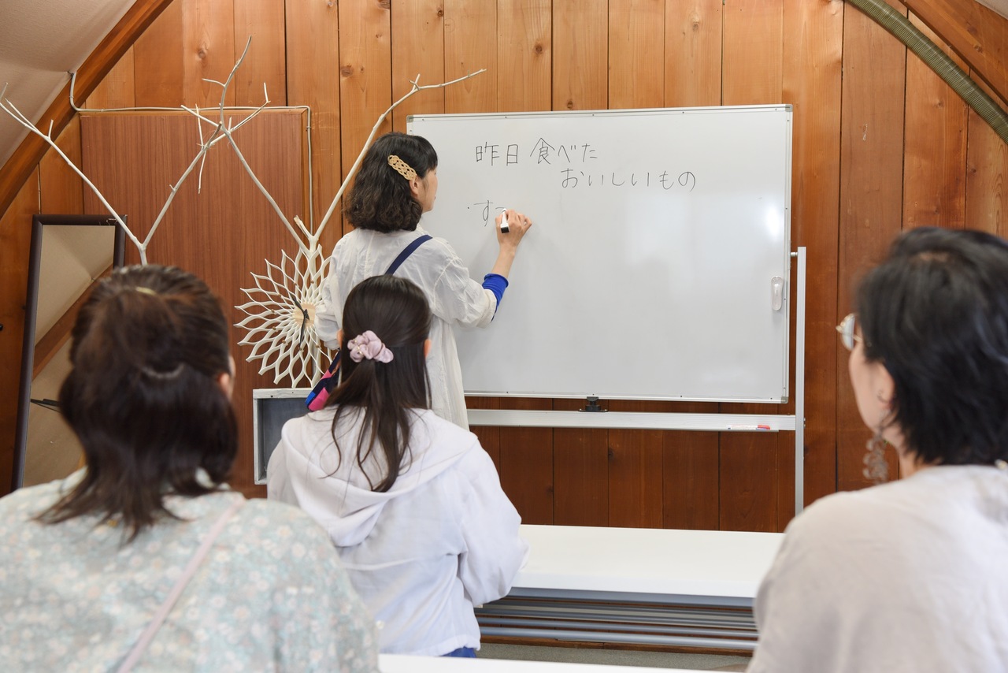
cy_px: 336
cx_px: 504
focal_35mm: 48
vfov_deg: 28.1
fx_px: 1344
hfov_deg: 41.1
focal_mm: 48
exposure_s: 1/125
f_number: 5.6
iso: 1250
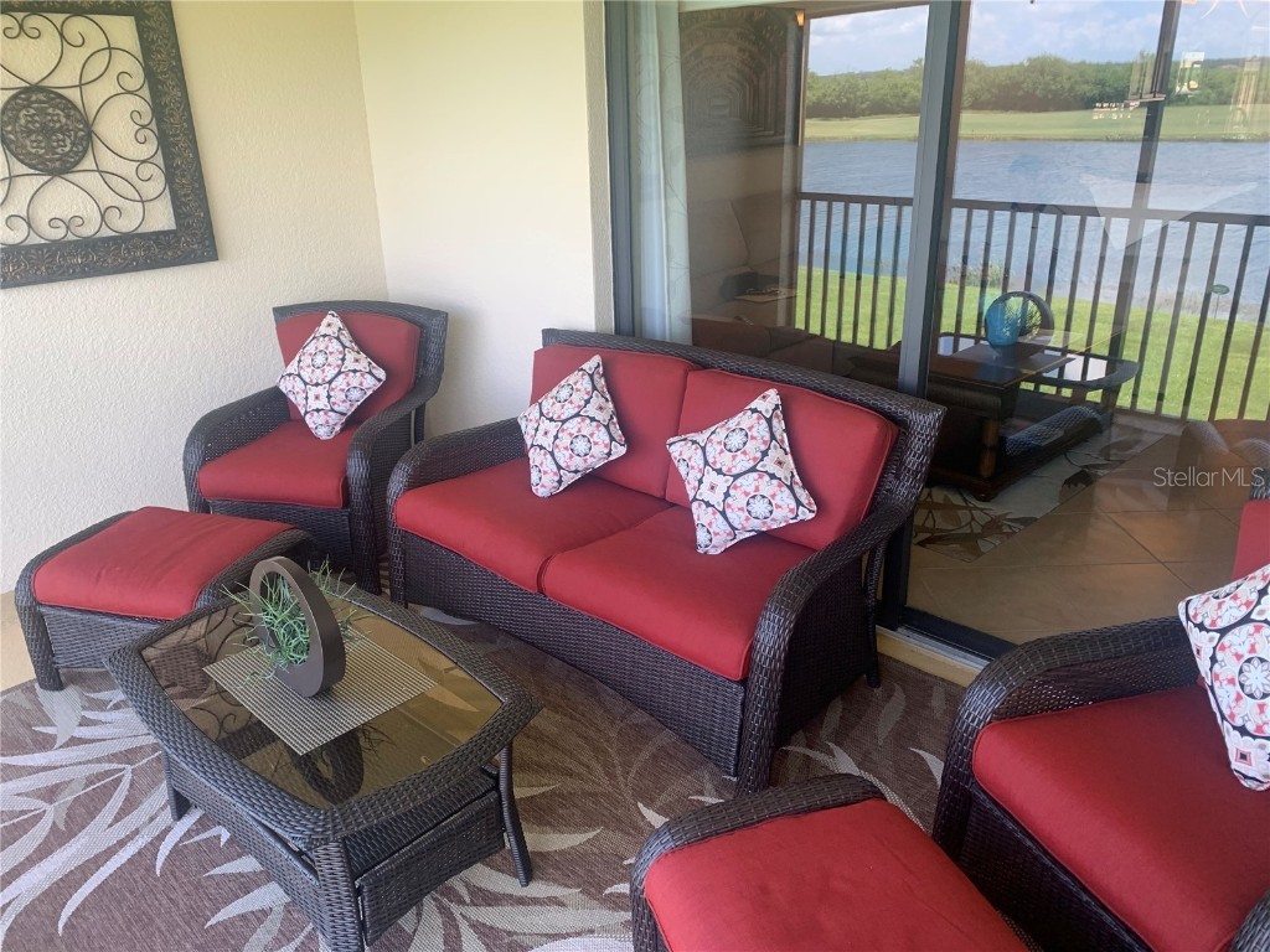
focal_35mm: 26
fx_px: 954
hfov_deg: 67.3
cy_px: 476
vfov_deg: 53.1
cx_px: 635
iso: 80
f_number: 1.8
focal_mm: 4.25
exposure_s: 1/121
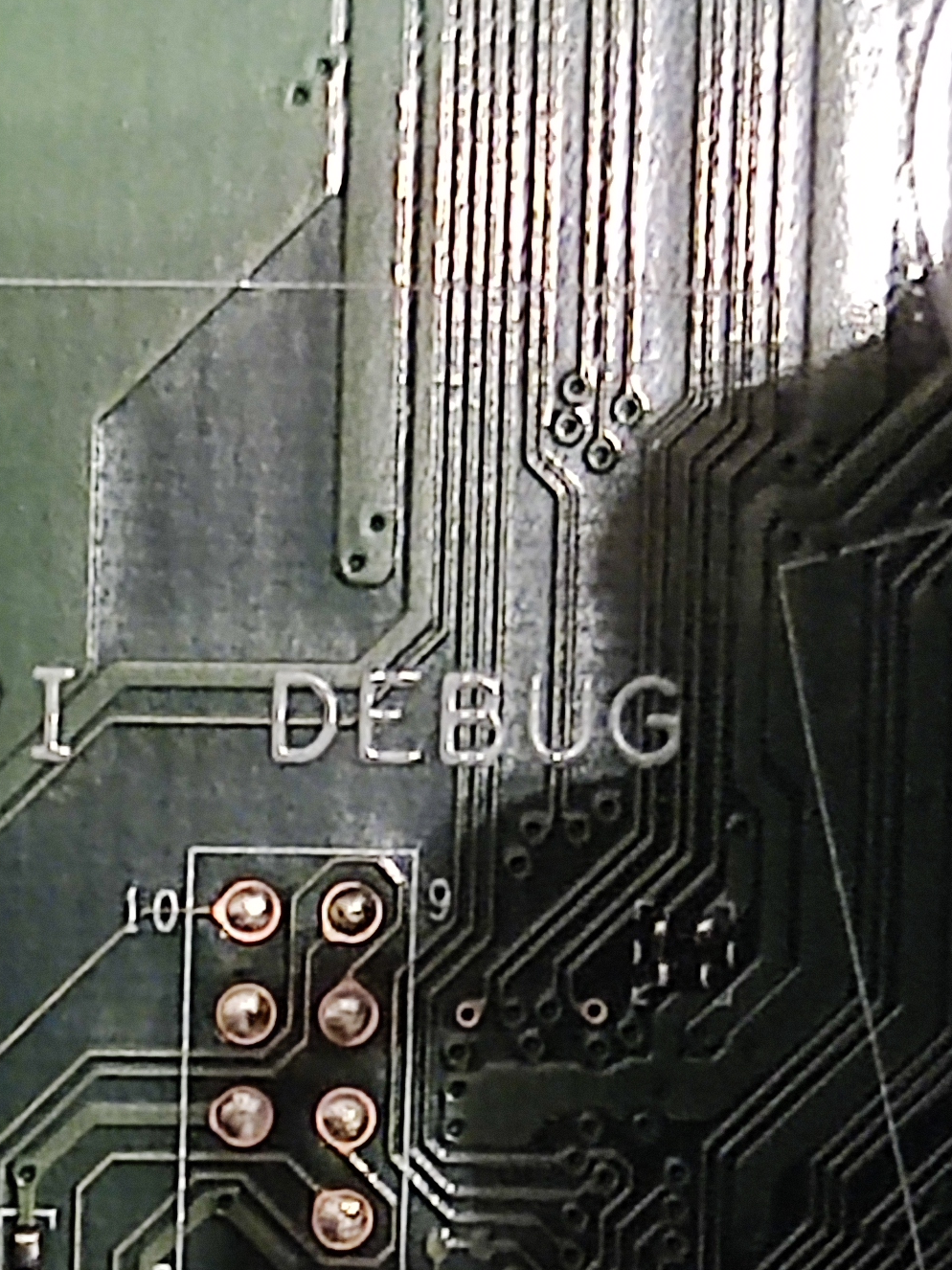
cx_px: -430
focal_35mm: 175
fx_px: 6419
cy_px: 1865
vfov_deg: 10.9
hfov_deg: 8.3
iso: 876
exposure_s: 1/33
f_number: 1.79
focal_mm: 4.71
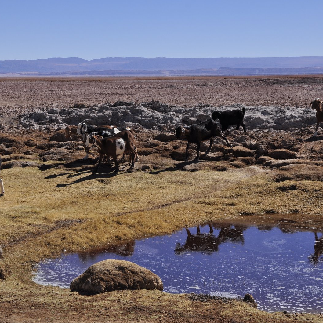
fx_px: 915
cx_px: 133
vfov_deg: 20.0
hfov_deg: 20.0
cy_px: 162
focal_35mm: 87
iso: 200
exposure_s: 1/750
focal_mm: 45
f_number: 11
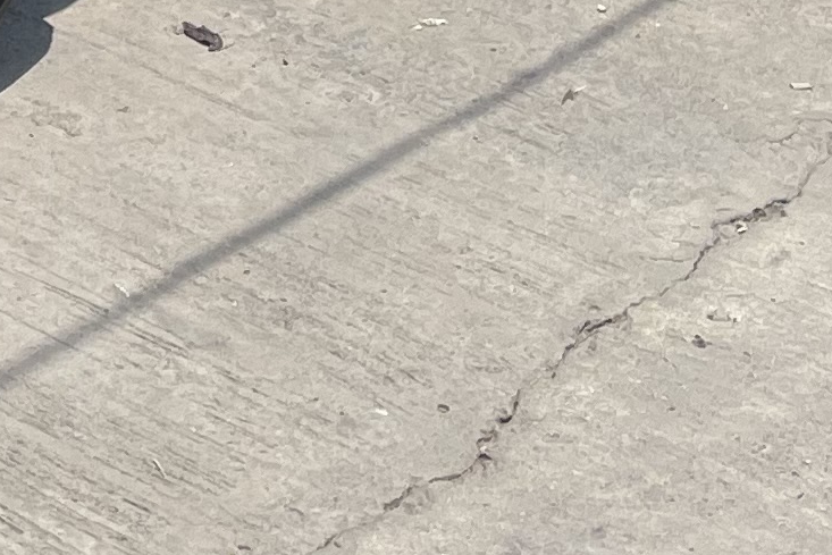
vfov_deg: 8.4
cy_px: -983
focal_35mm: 143
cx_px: -560
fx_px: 3305
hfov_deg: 13.2
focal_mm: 5.1
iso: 32
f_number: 1.6
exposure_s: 1/2433
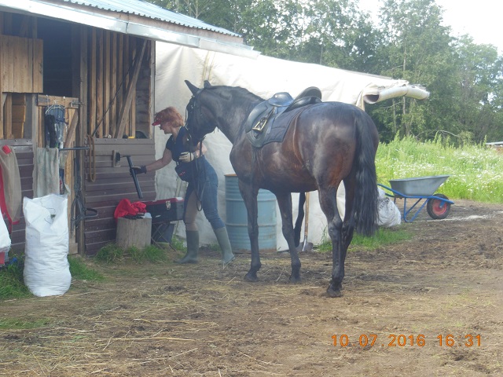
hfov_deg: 18.4
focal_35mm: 107
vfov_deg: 13.8
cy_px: 188
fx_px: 1555
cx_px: 252
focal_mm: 19.1
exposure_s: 1/80
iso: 125
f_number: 5.7
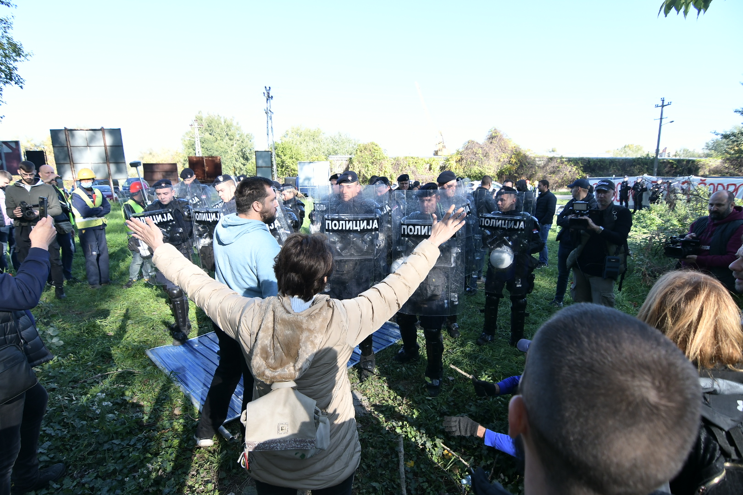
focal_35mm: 16
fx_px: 330
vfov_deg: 73.7
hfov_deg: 96.7
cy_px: 248
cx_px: 372
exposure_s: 1/500
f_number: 5
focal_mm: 11
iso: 400
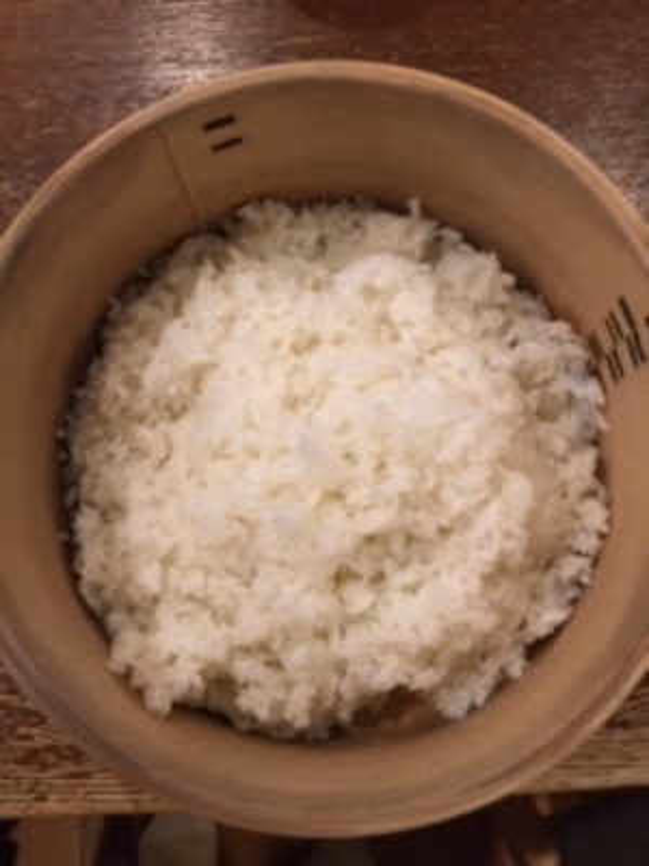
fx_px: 725
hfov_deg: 48.2
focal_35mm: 29
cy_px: 433
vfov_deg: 61.7
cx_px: 324
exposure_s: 1/33
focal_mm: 4.15
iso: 100
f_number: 2.2
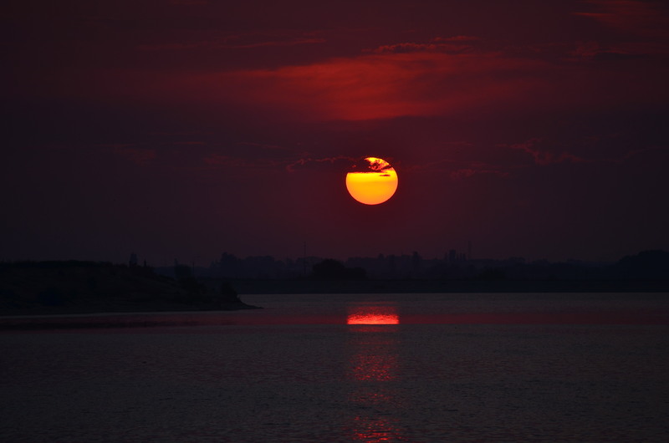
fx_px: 5564
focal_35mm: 300
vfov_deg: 4.6
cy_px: 222
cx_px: 334
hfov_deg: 6.9
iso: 200
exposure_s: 1/500
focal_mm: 200
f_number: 5.6
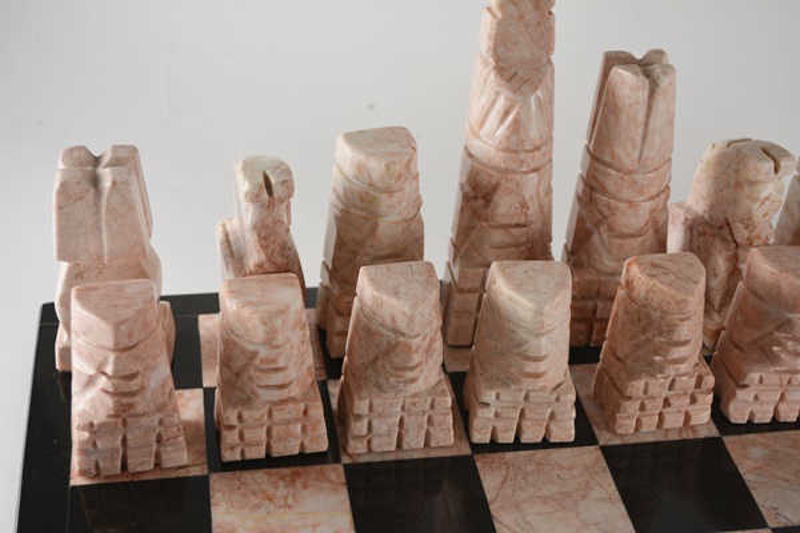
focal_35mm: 60
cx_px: 400
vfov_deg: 22.6
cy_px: 266
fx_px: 1333
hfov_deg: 33.4
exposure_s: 1/125
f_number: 5.6
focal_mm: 40
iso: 250
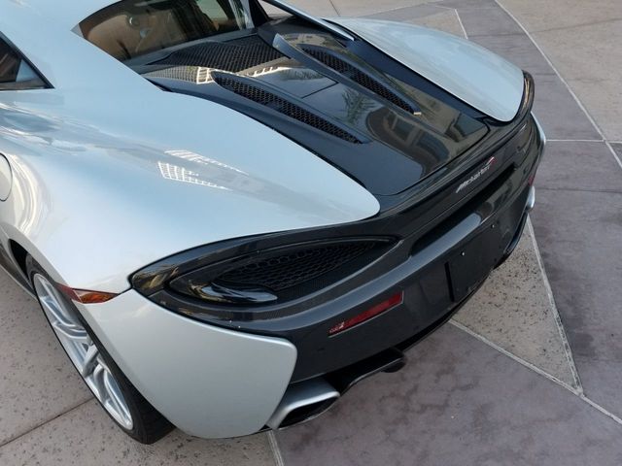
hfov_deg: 67.3
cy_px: 233
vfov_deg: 53.1
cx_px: 311
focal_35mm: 26
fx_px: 467
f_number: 1.7
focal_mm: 4.3
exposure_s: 1/350
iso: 50
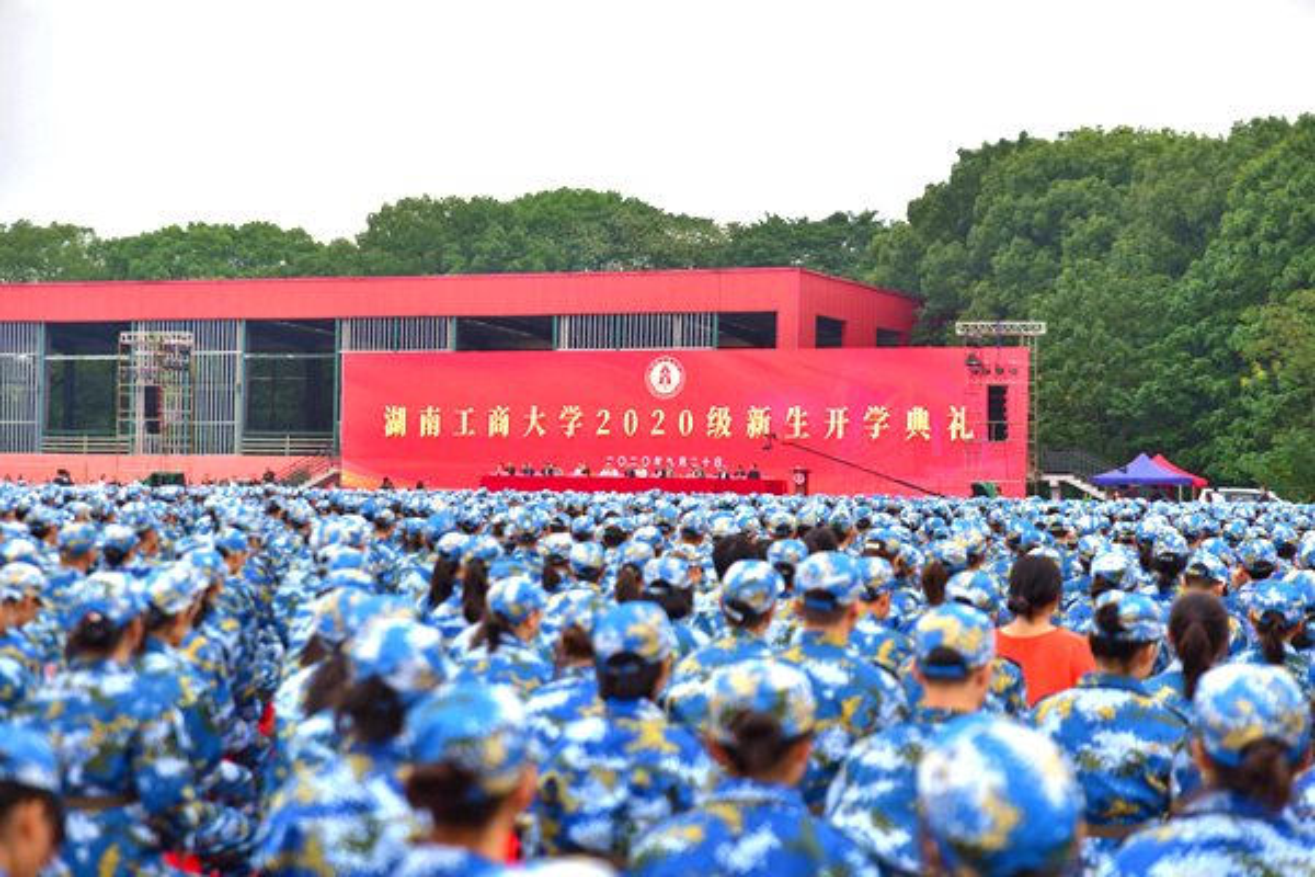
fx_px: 2557
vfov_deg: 19.5
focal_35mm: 70
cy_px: 438
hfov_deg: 28.8
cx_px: 658
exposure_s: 1/200
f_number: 4
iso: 160
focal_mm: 70
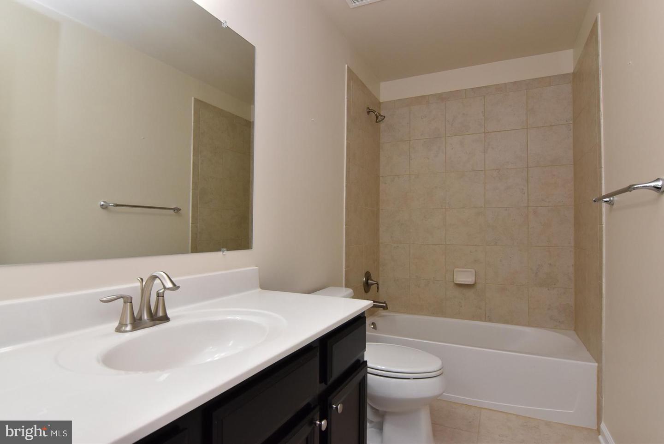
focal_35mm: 18
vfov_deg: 67.5
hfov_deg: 90.0
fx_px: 332
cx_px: 332
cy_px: 222
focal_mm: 12
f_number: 8
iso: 800
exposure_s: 1/80
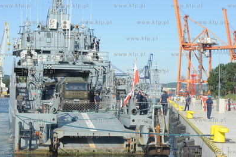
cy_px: 79
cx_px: 117
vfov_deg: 15.7
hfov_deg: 23.4
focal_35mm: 87
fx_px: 570
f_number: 8
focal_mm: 86
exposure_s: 1/400
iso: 200
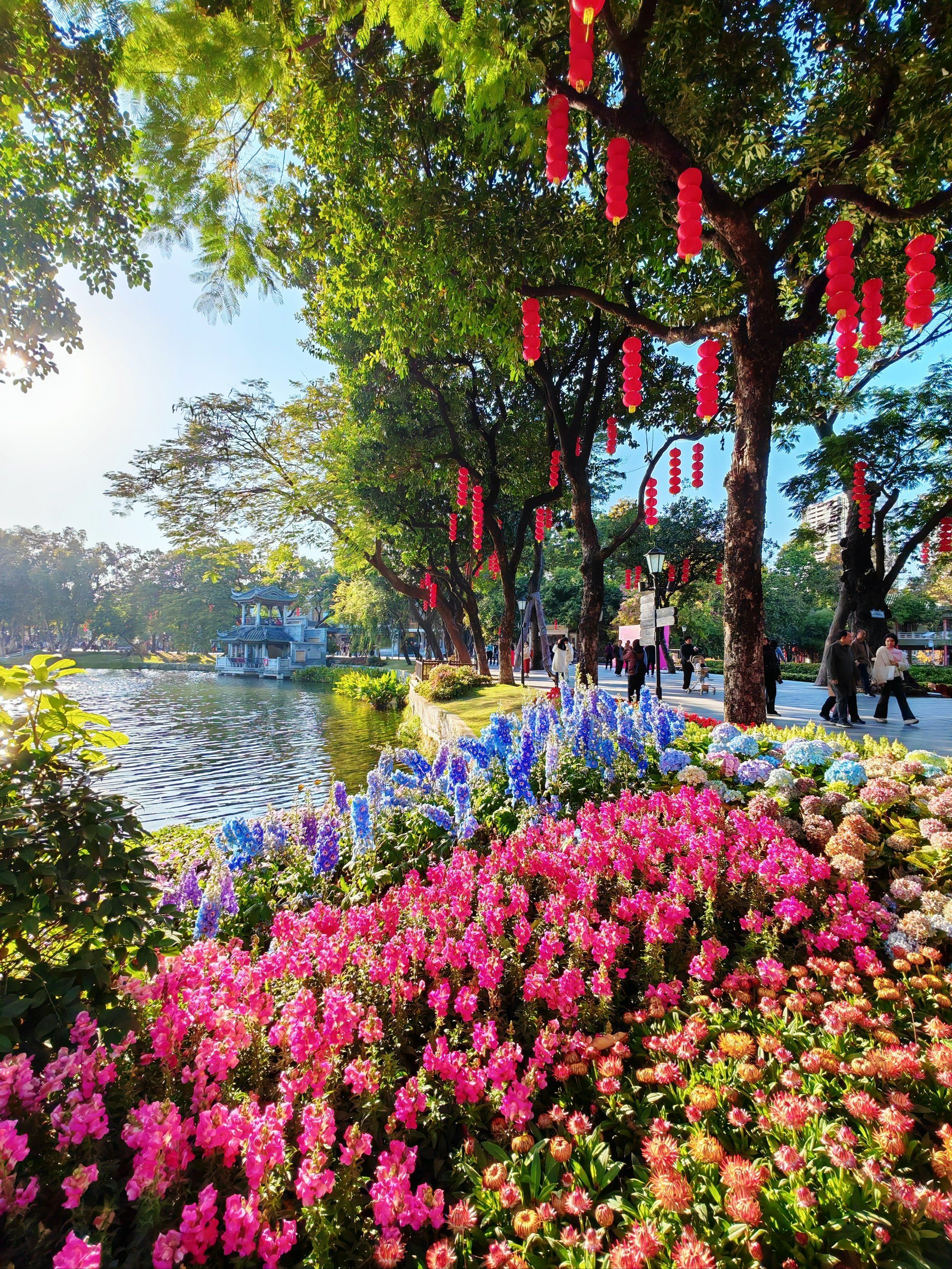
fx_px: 587
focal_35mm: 16
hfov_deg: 78.1
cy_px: 634
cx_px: 476
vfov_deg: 94.5
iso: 50
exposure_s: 1/417
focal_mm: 1.96
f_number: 2.2
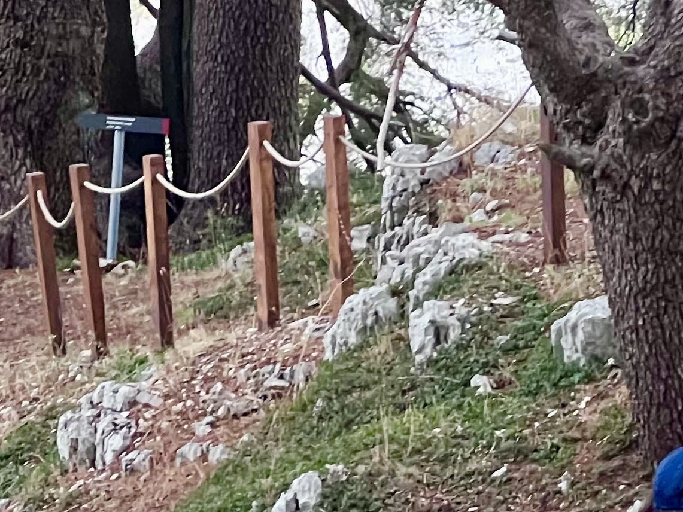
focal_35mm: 272
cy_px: 778
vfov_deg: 5.4
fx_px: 5367
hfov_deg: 7.3
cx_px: 536
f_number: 2.8
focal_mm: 9
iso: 250
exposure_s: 1/99
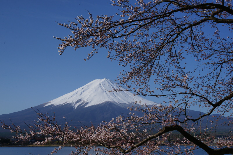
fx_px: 356
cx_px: 116
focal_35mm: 55
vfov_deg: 24.6
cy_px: 78
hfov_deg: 36.3
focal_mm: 55
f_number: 16
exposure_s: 1/50
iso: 100
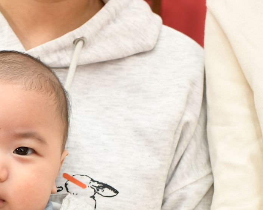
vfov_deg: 13.1
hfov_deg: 16.4
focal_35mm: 114
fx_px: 887
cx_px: -19
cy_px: 267
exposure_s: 1/200
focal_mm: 35
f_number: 4.5
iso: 800
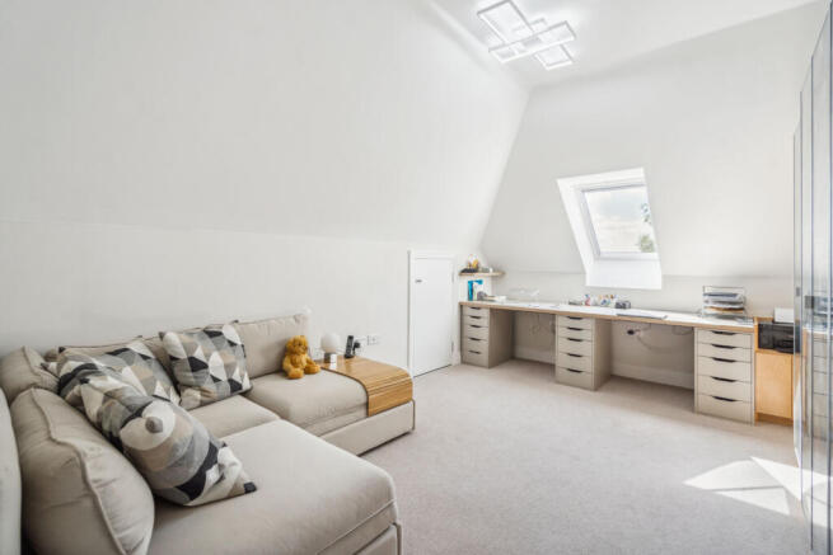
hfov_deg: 96.7
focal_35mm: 16
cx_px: 416
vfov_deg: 73.8
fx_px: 370
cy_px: 278
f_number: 5
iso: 320
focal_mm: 16
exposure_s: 1/100
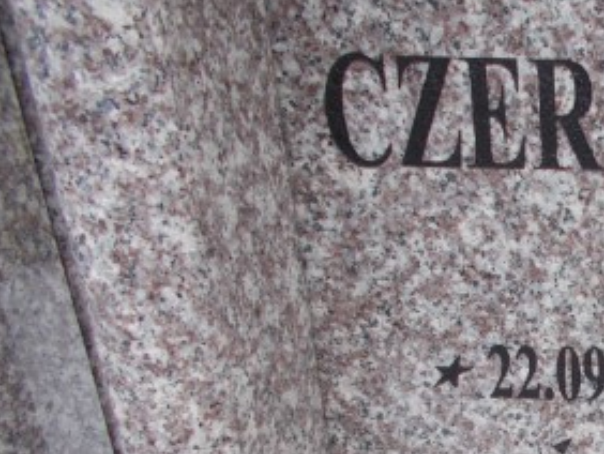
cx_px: 677
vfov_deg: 23.7
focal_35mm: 59
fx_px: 1030
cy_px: 463
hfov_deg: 29.3
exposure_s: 1/160
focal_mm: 4.6
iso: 80
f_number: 3.2
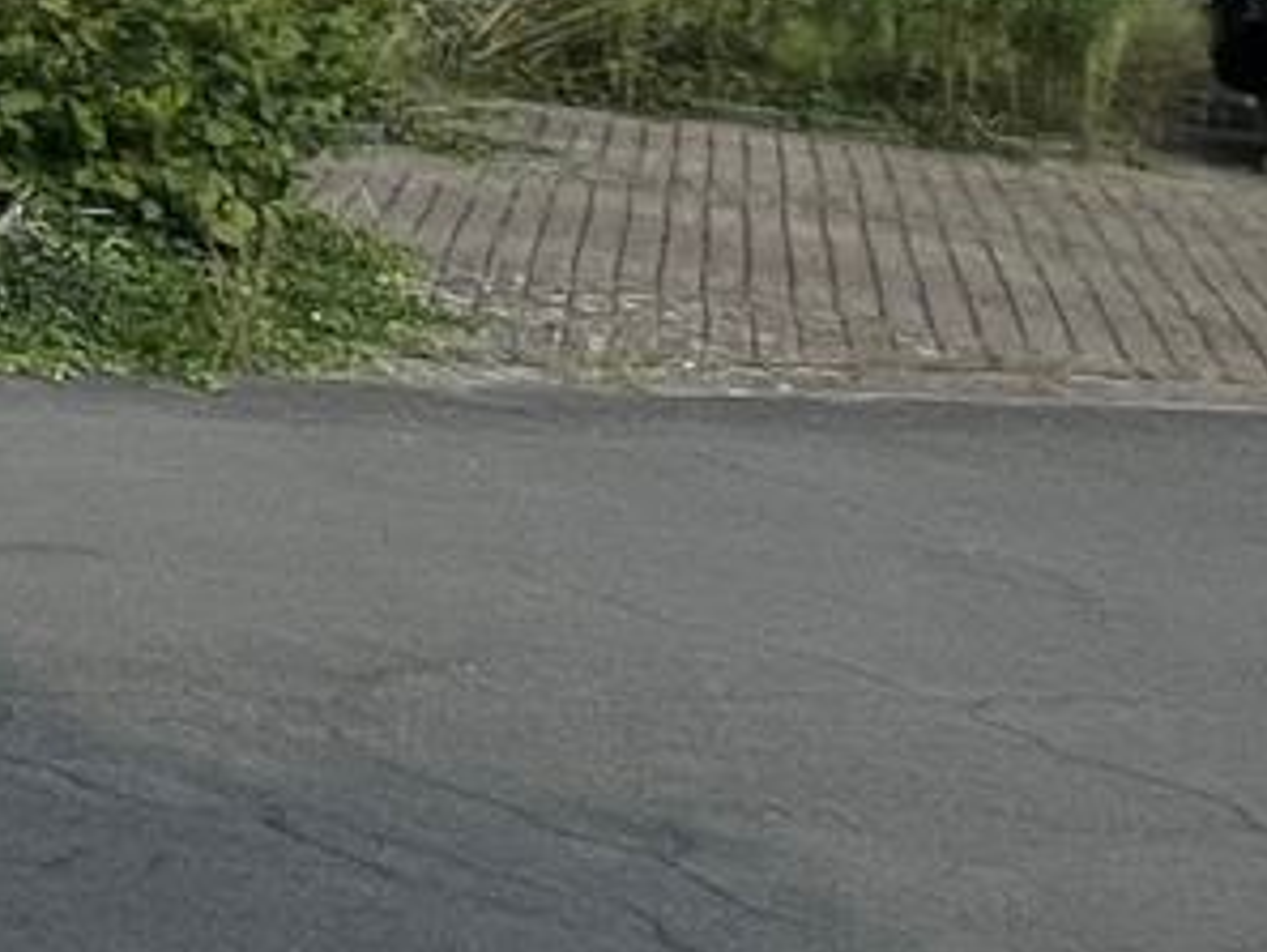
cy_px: -879
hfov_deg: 14.3
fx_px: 3076
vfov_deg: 14.8
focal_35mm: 84
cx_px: -1864
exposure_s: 1/2096
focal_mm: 1.57
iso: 32
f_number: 1.8
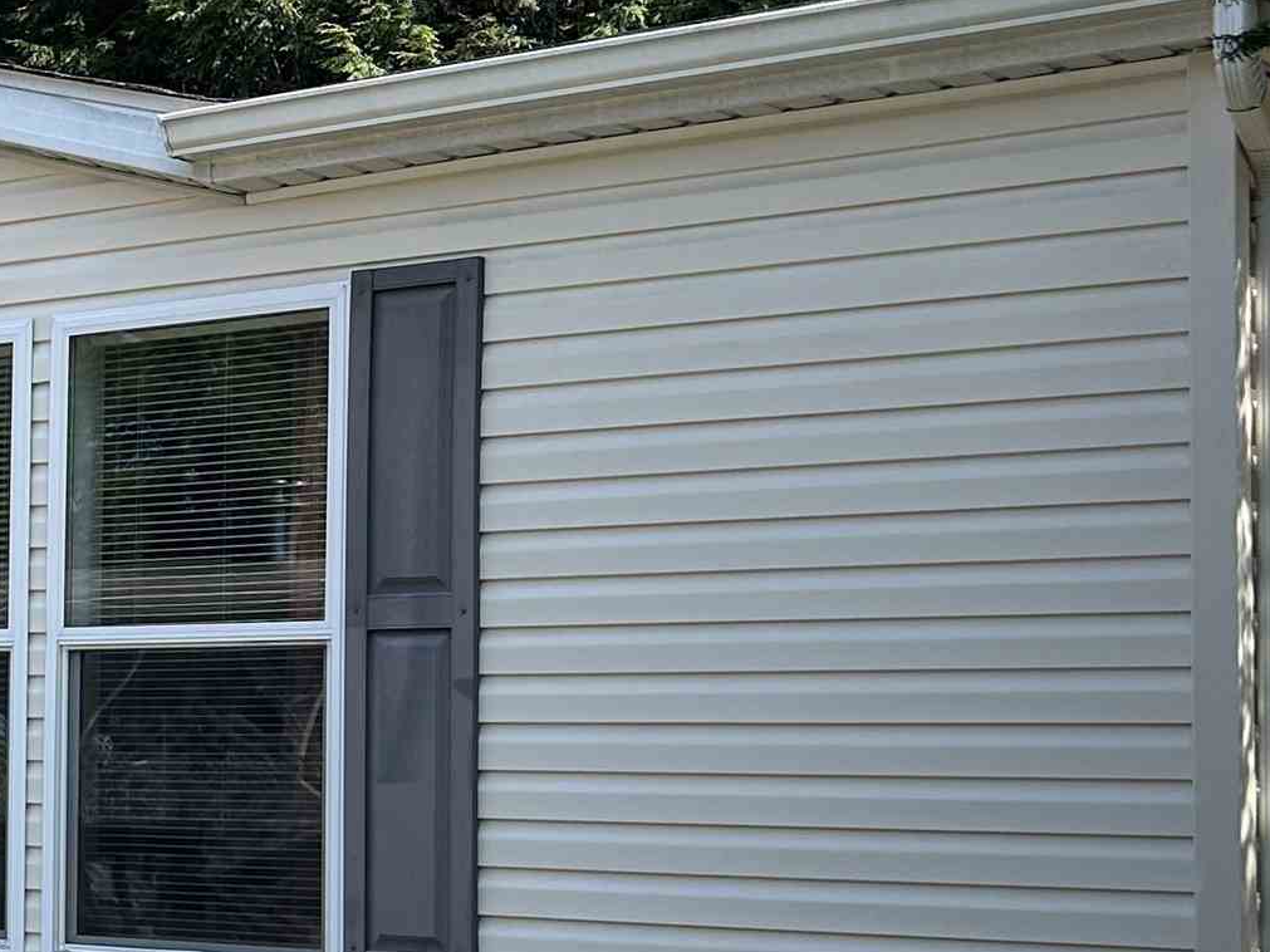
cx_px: -266
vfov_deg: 18.6
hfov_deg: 22.7
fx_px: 2898
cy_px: 619
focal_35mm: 79
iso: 50
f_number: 1.5
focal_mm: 5.7
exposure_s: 1/2045
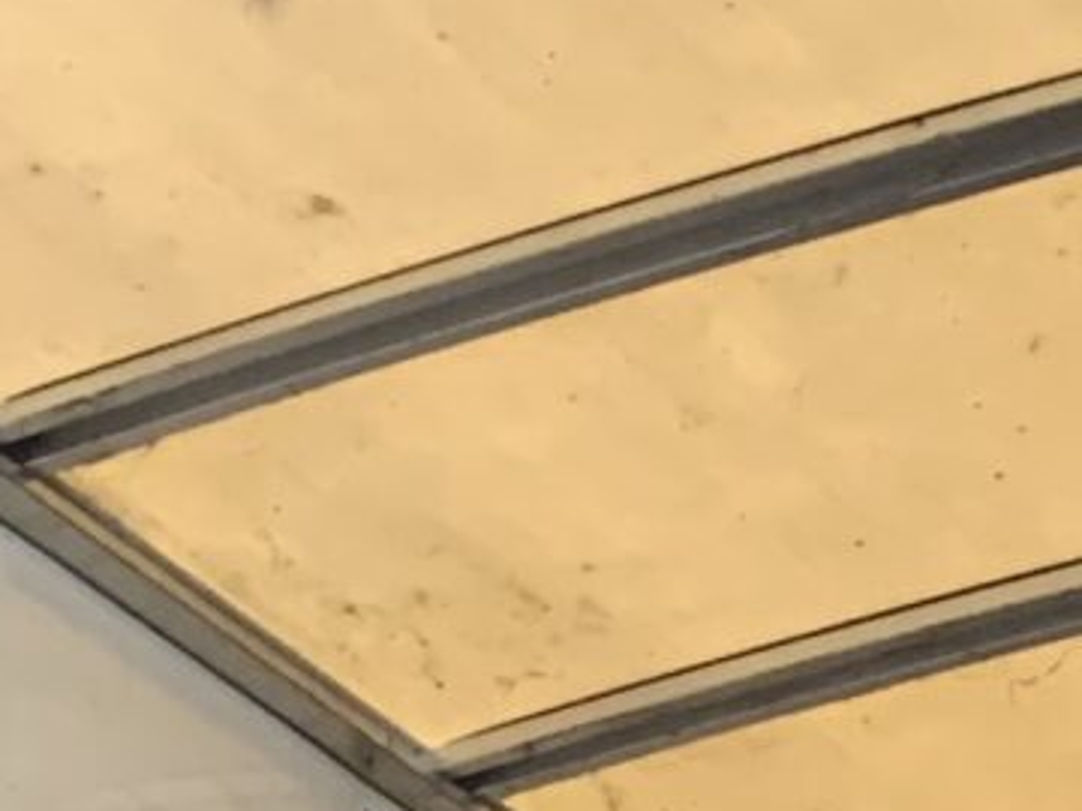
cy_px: 2430
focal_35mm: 185
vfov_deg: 7.2
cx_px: 1563
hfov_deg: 10.4
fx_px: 5783
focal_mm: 4.25
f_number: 1.8
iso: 400
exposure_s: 1/40
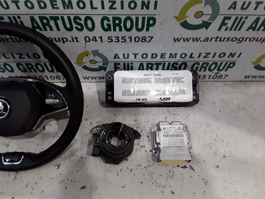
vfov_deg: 45.4
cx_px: 132
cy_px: 100
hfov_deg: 58.4
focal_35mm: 31
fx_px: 237
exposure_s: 1/33
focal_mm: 3.3
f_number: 2.2
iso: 348
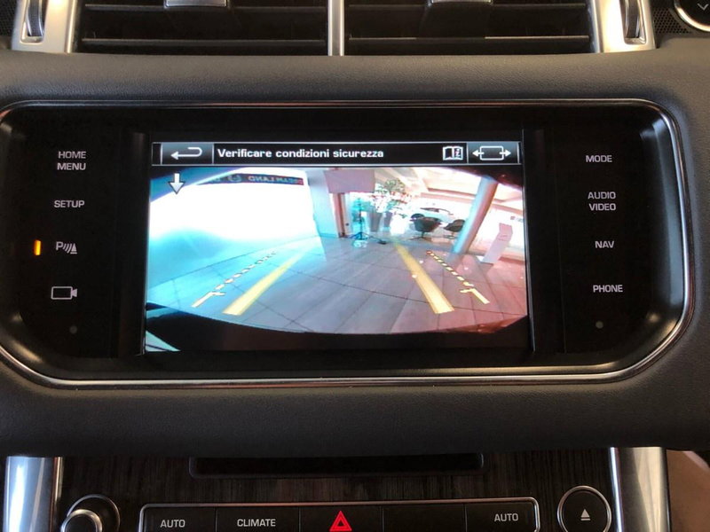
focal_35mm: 28
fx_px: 574
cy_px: 266
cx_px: 355
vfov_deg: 49.7
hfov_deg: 63.4
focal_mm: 4
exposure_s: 1/25
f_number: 1.8
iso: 40
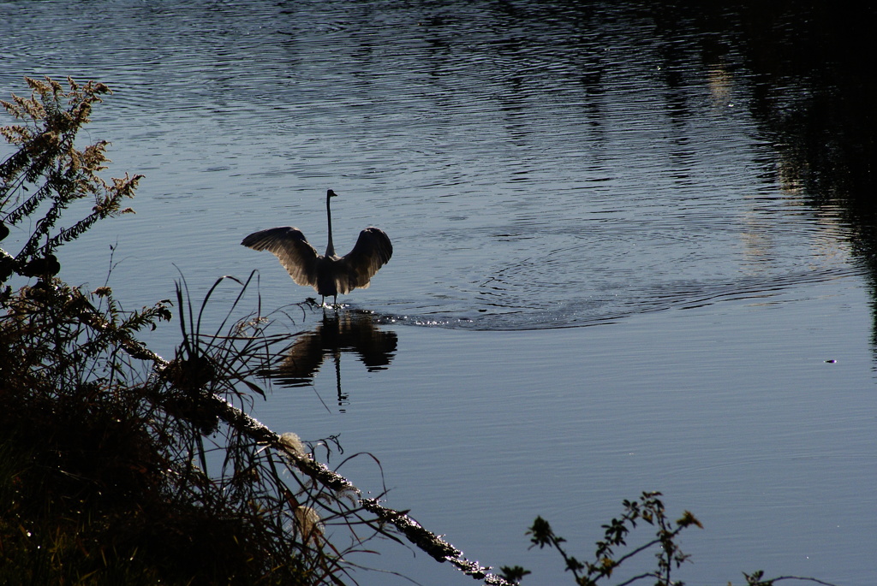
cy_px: 293
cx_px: 438
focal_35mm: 450
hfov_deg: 4.6
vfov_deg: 3.1
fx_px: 10973
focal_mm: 300
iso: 400
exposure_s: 1/3200
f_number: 13
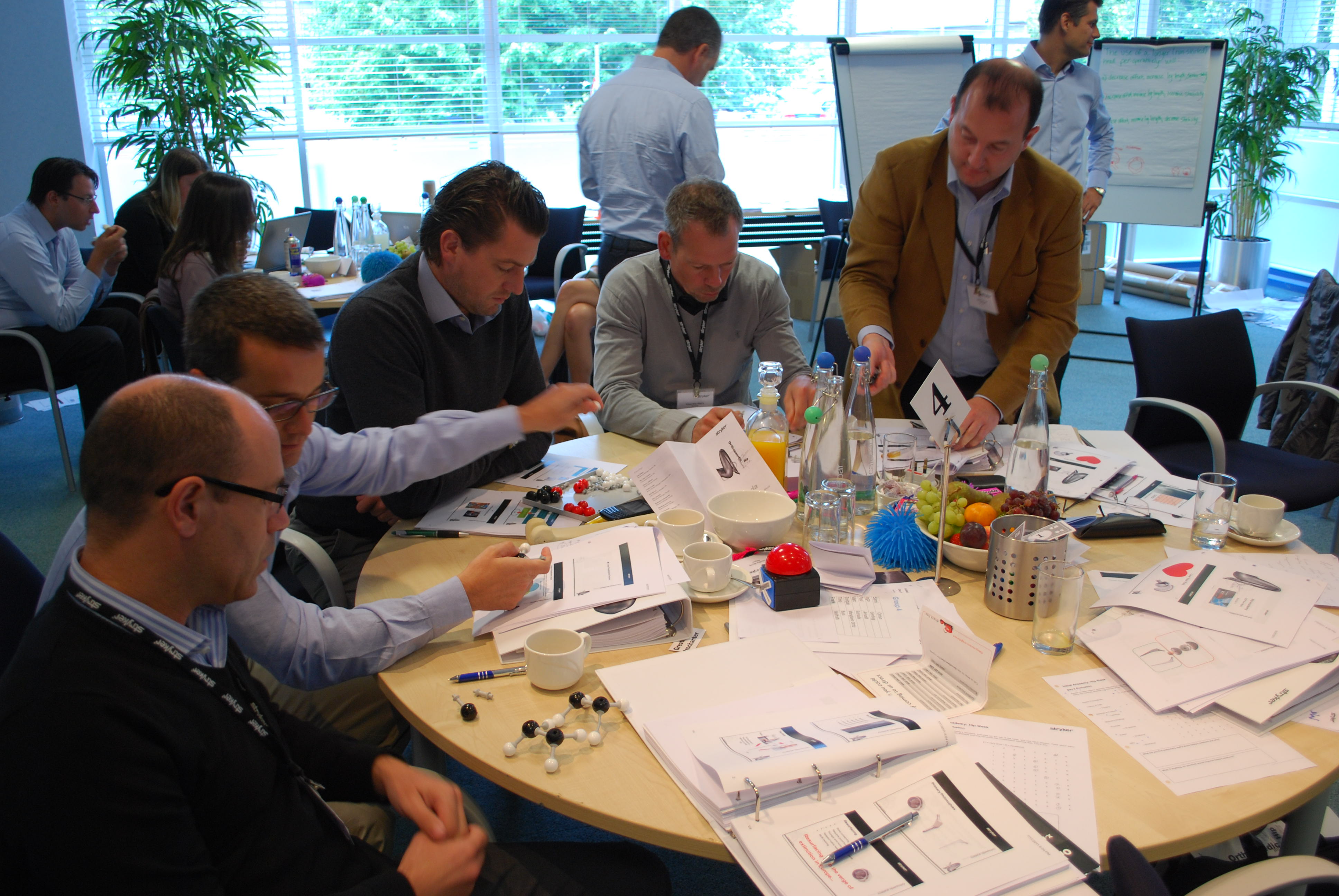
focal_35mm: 30
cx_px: 670
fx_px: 1117
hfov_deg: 61.9
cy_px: 448
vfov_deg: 43.7
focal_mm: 20
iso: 250
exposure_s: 1/30
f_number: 3.8
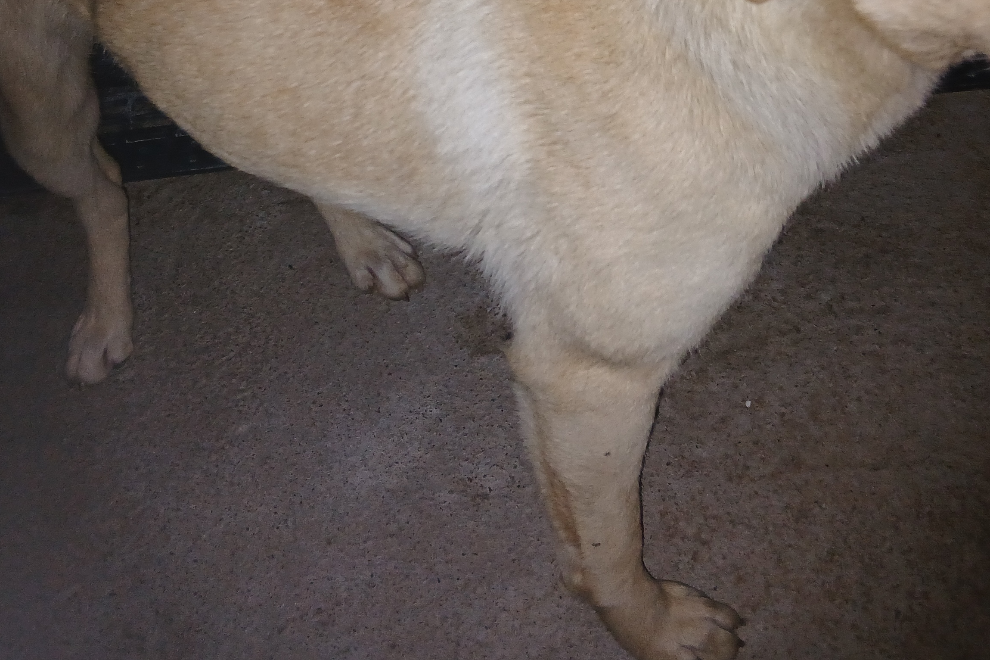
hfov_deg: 41.1
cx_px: 484
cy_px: 39
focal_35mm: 48
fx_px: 1320
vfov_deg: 26.9
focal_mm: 3.98
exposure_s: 1/50
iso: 160
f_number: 1.8
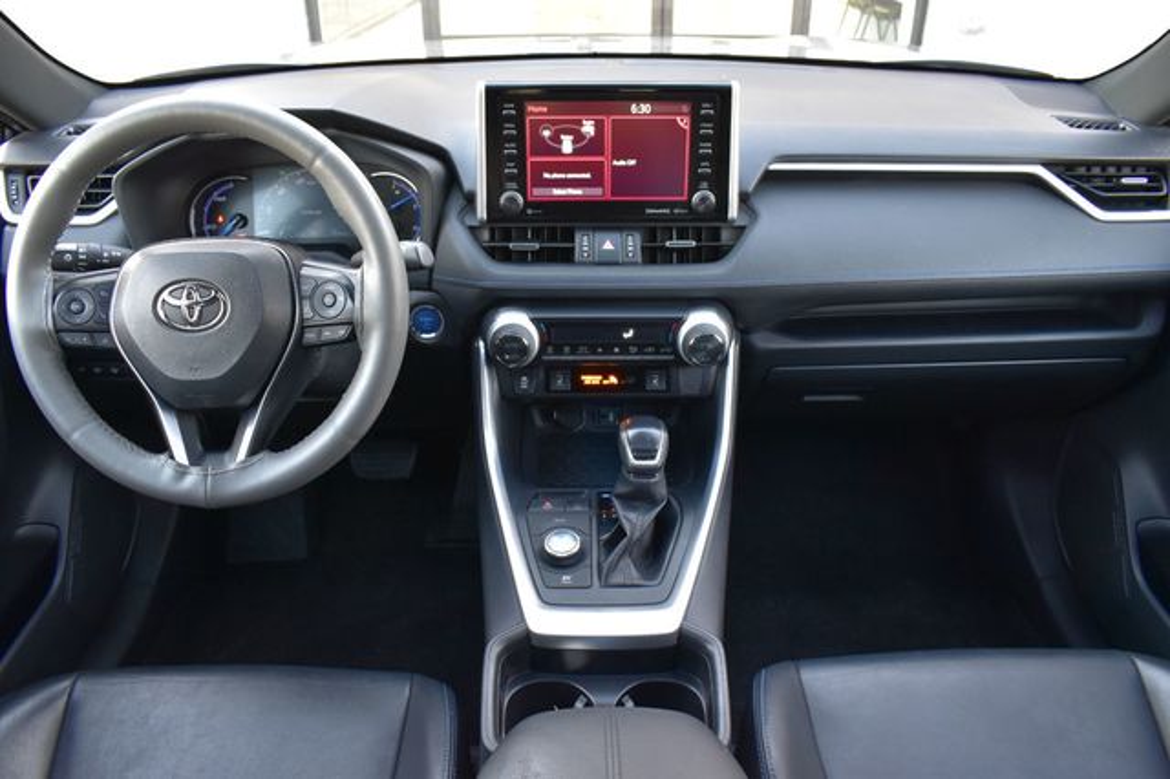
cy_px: 390
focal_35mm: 27
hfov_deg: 67.4
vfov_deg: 47.9
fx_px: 877
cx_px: 585
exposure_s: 1/15
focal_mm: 18
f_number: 6.3
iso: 1100
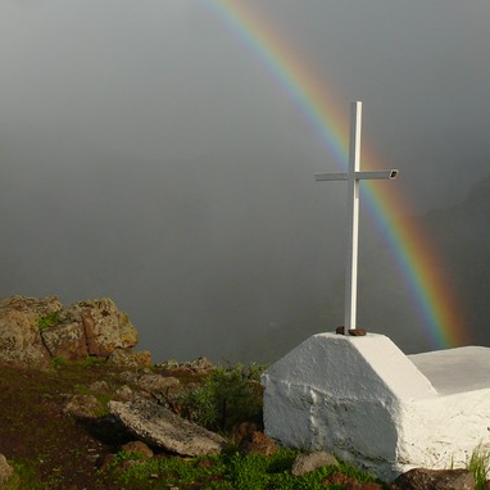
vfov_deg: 25.9
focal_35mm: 66
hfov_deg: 26.0
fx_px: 1057
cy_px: 150
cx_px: 310
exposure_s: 1/200
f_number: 5
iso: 100
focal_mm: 8
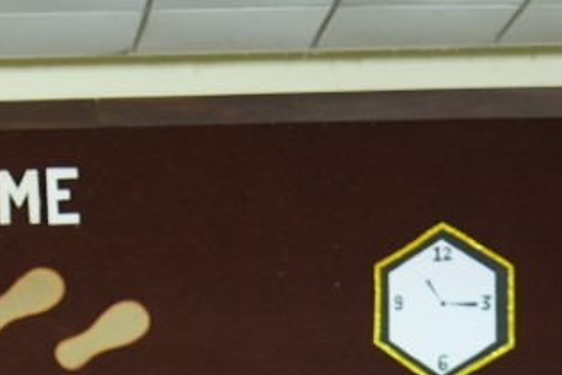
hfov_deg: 7.9
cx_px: -434
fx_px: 3920
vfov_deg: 5.4
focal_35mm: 251
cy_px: 617
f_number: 4
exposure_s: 1/160
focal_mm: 49
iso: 1600
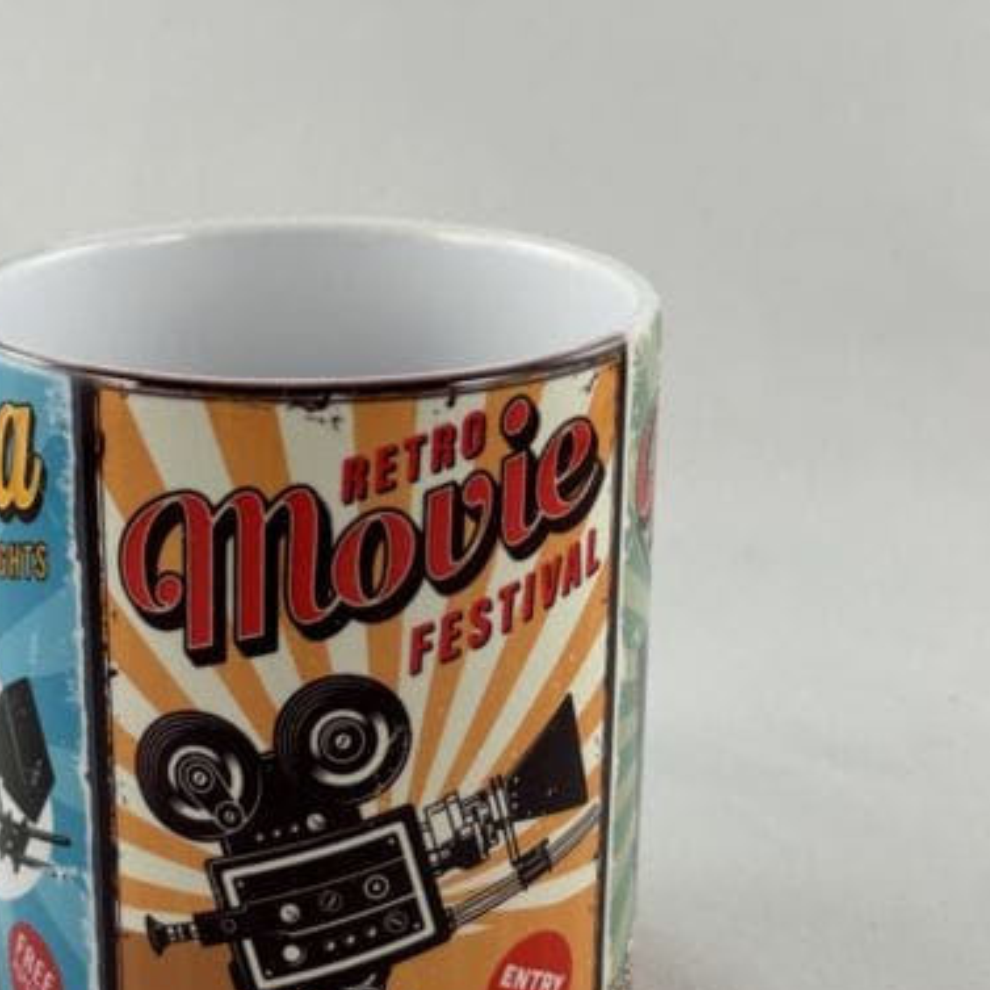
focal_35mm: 75
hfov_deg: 23.0
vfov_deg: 23.0
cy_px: 642
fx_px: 2427
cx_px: 365
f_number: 1.78
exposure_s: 1/100
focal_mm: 6.86
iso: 64
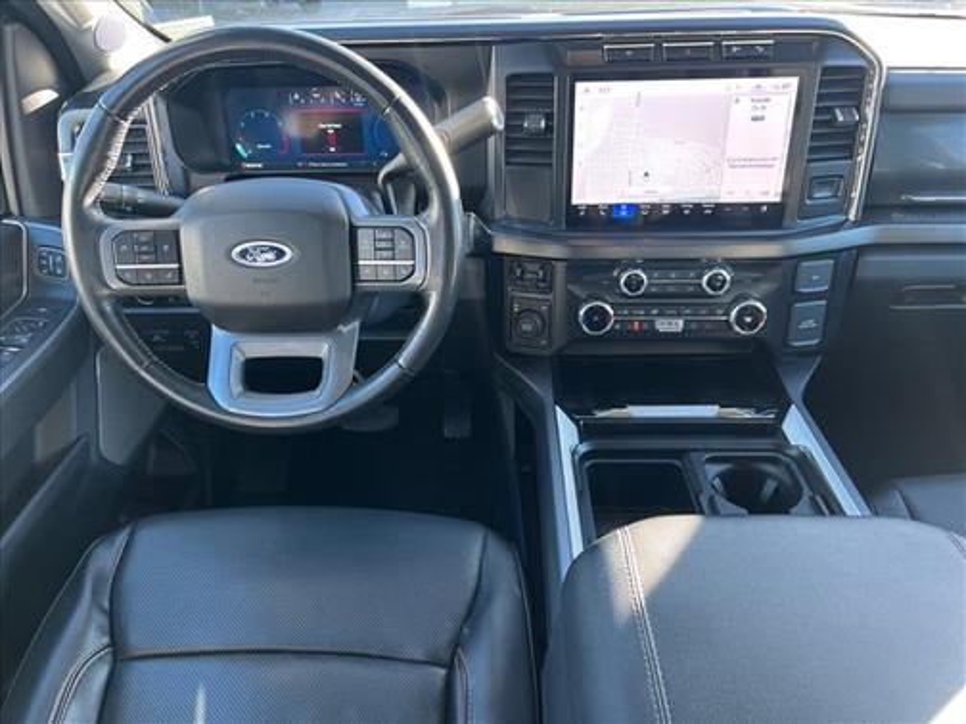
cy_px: 362
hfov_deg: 67.3
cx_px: 483
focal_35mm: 26
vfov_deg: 53.1
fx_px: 726
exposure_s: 1/110
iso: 125
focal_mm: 5.1
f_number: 1.6
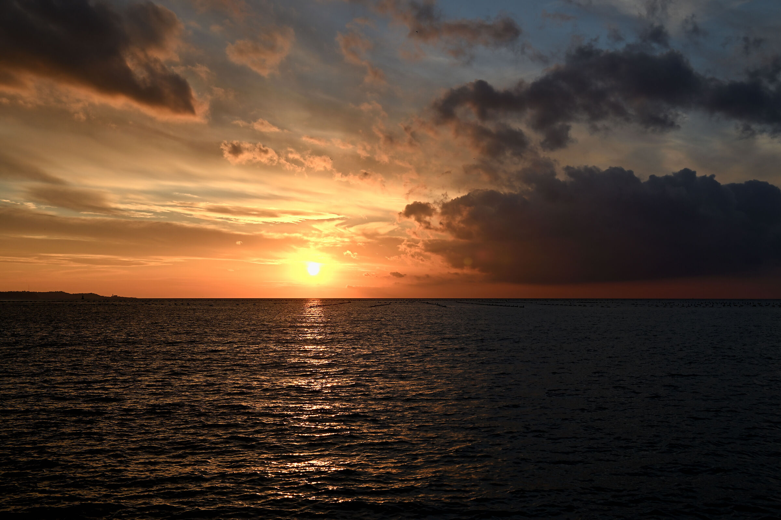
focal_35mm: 44
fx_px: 954
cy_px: 260
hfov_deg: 44.5
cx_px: 390
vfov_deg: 30.5
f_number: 8
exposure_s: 1/250
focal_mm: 44
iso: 100
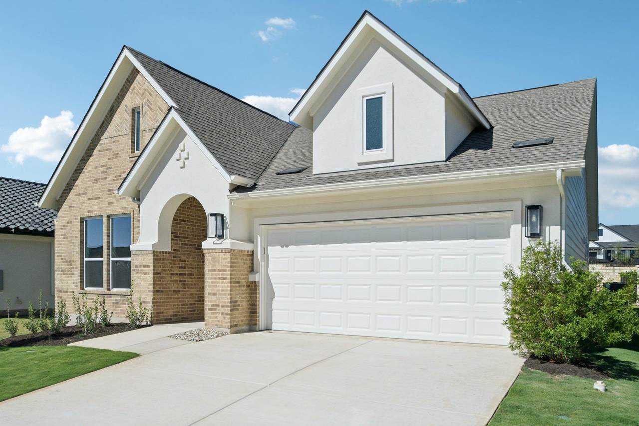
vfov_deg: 47.9
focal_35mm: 27
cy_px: 213
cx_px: 320
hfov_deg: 67.4
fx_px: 479
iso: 400
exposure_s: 1/2000
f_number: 8
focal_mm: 18
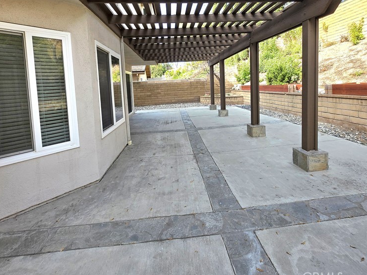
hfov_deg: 87.7
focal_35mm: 18
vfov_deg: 69.7
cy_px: 94
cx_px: 186
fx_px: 191
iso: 25
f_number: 2.2
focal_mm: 1.7
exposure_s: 1/357
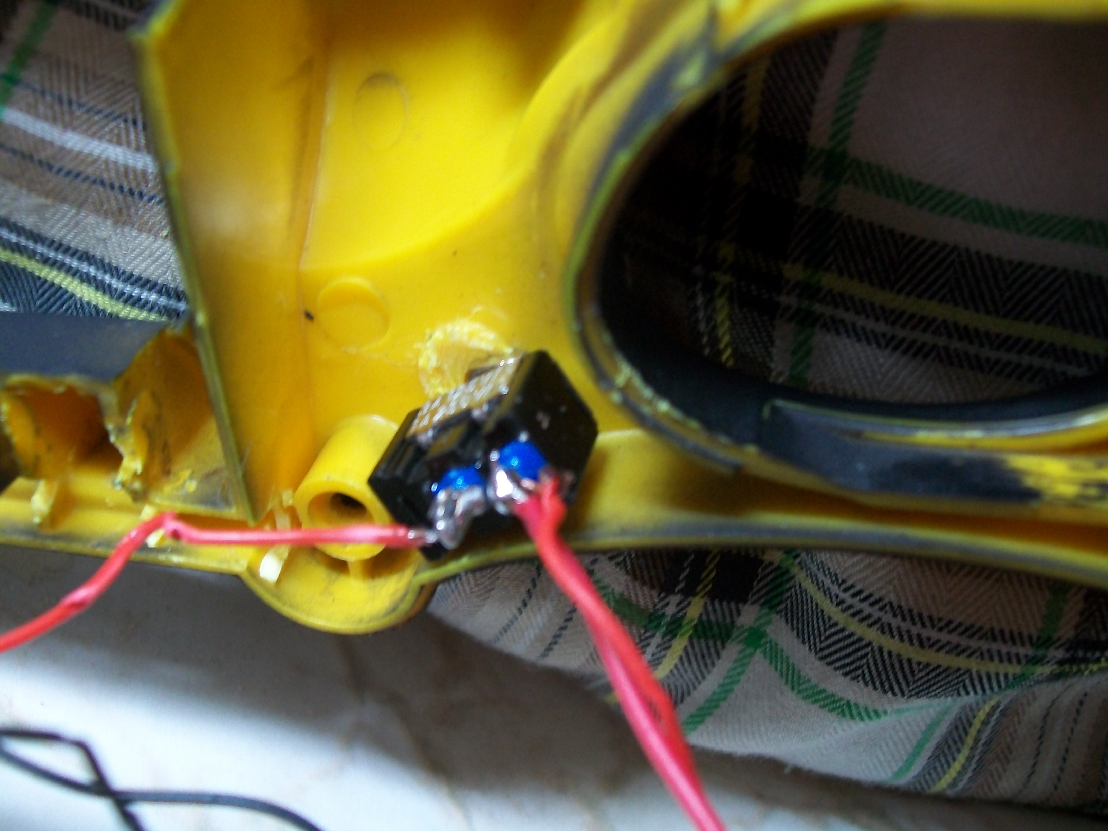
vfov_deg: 39.7
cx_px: 554
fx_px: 1152
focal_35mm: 36
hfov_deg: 51.4
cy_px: 416
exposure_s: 1/13
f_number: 2.7
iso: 160
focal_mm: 6
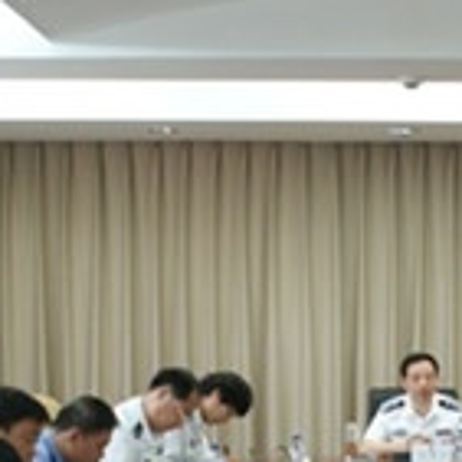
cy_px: 464
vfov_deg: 15.7
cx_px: 410
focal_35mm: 109
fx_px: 1646
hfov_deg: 15.8
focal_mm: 24
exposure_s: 1/30
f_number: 4.5
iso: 400
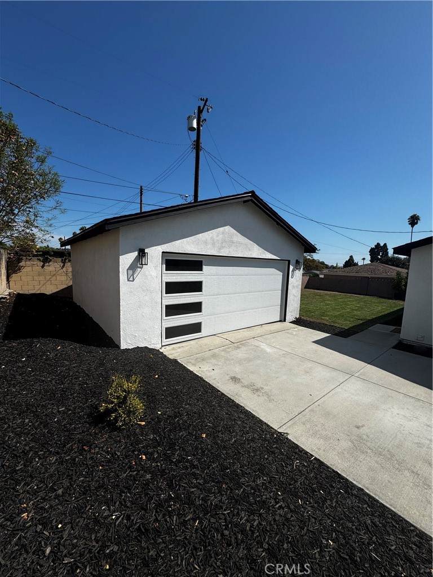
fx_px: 233
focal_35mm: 14
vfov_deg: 102.1
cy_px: 288
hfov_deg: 85.7
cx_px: 216
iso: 50
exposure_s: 1/3906
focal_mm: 2.22
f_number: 2.2
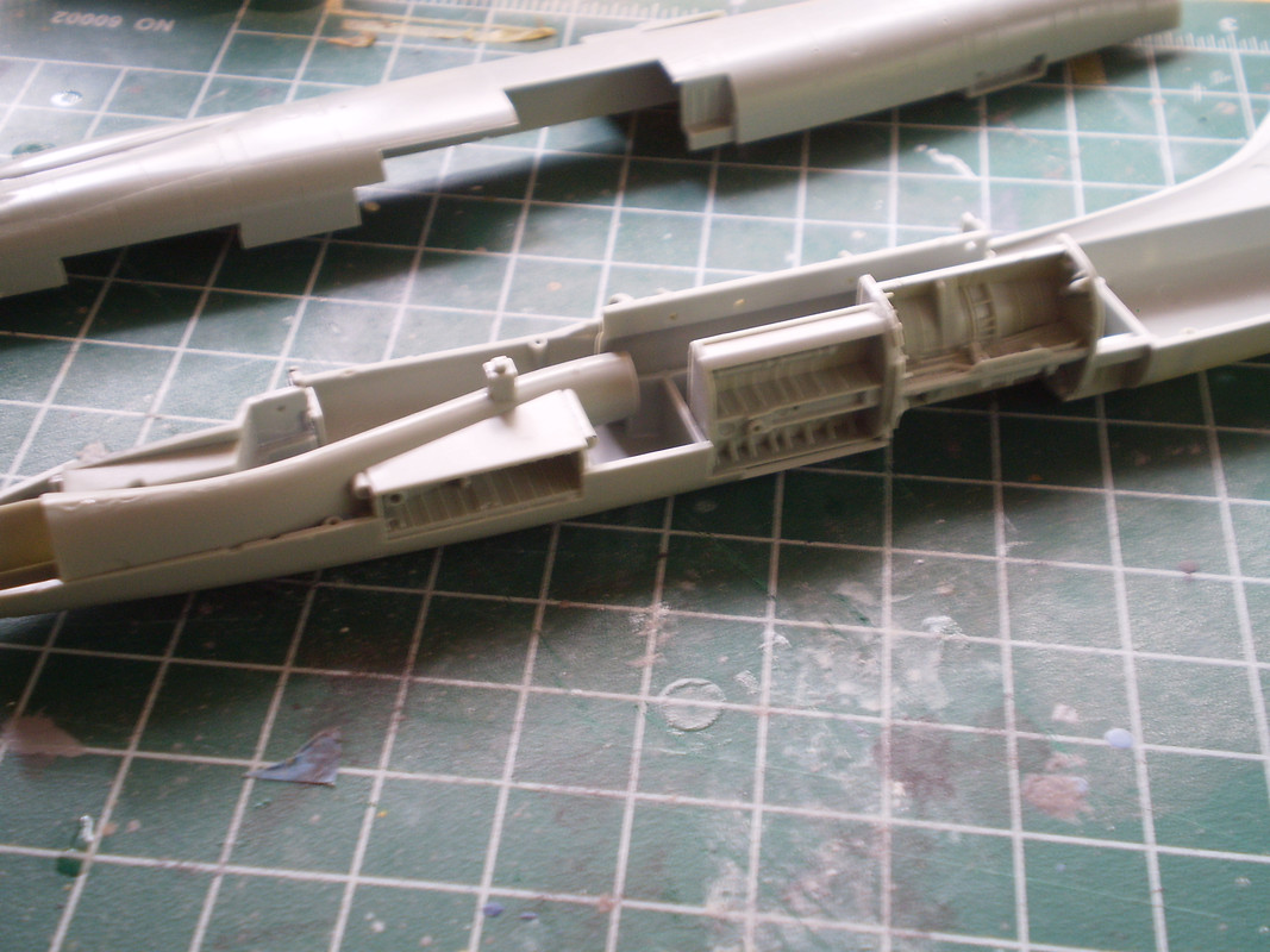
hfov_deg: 36.2
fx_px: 1944
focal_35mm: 53
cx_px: 635
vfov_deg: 27.5
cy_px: 476
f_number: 3.9
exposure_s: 1/10
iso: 125
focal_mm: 9.3
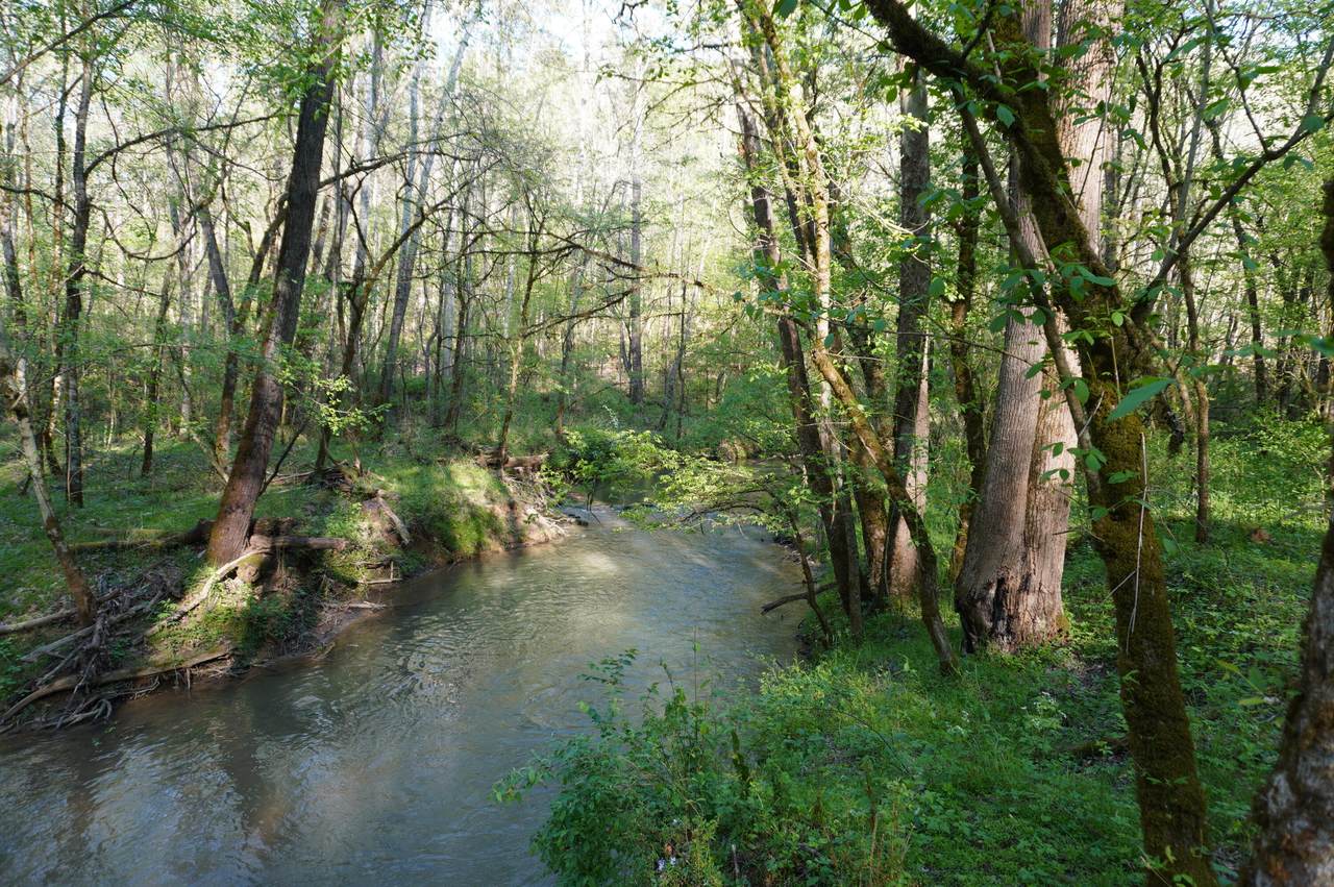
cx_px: 667
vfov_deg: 53.0
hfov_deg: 73.8
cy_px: 444
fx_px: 889
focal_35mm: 24
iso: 100
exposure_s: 1/50
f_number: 4.5
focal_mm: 16
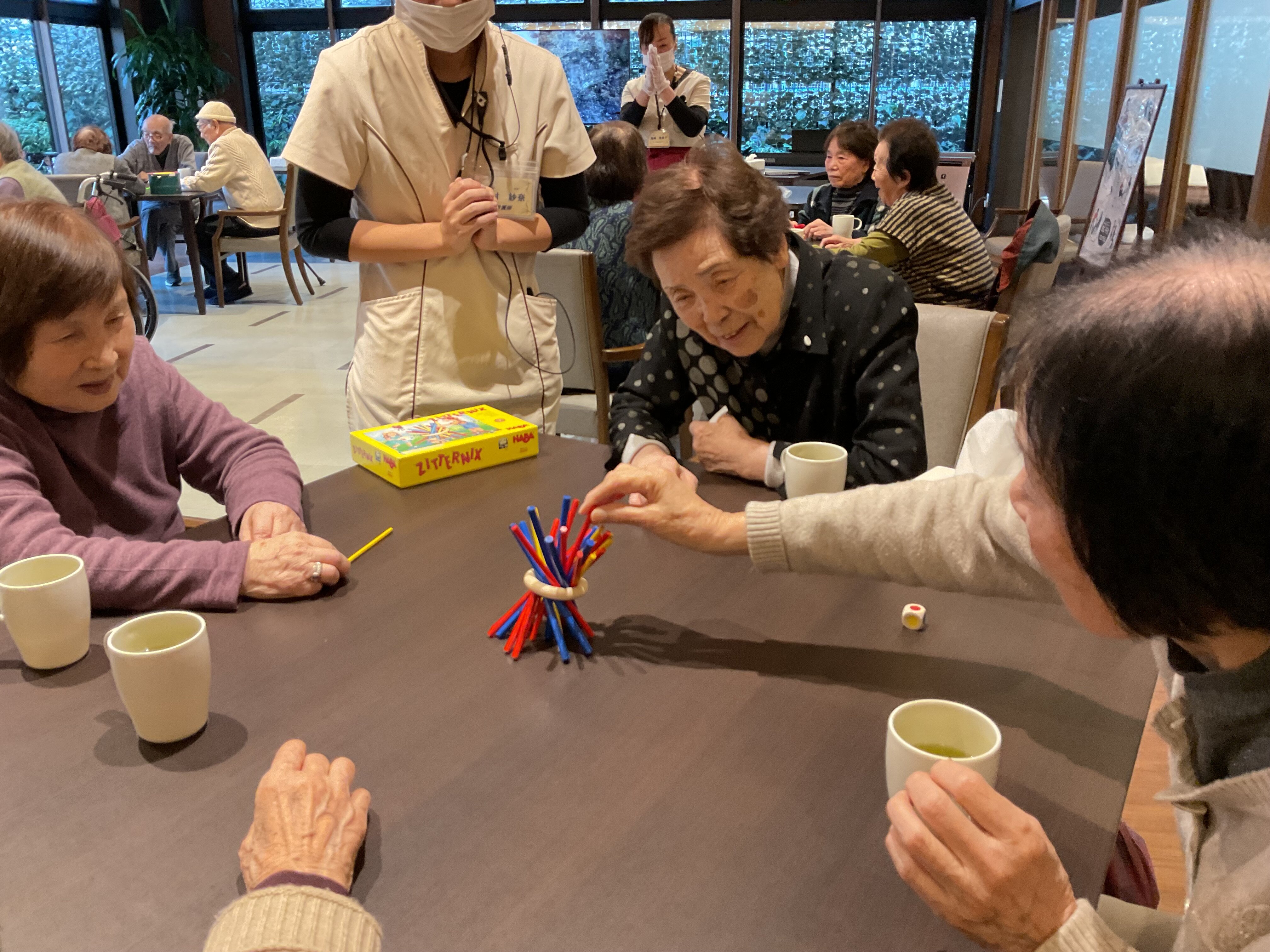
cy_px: 476
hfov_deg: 61.7
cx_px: 635
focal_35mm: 29
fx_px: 1064
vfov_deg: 48.2
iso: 160
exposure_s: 1/60
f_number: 1.8
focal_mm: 3
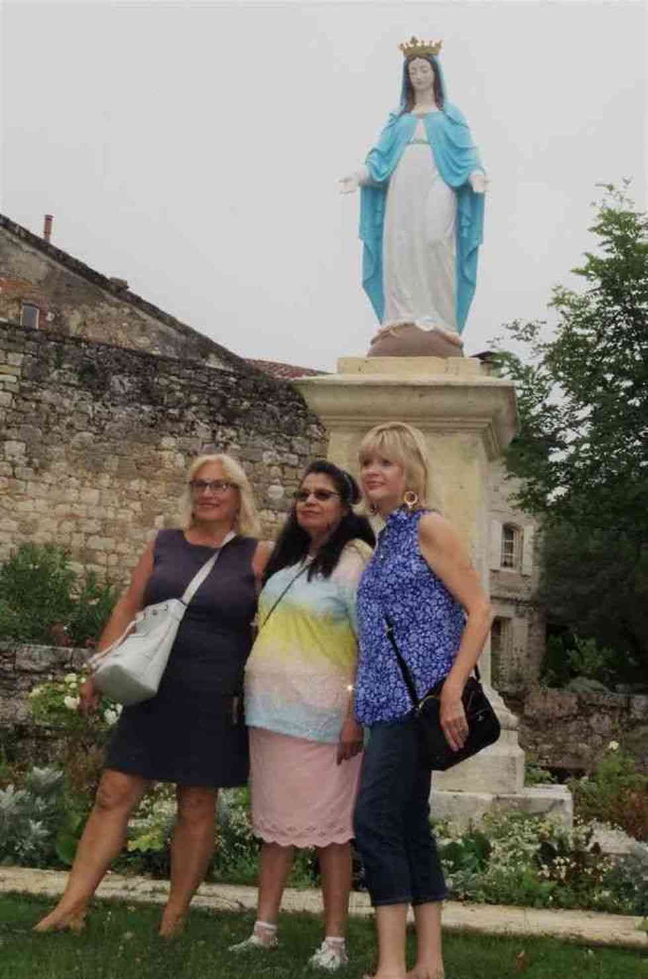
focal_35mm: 52
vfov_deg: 38.3
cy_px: 490
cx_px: 324
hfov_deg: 25.9
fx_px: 1411
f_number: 32
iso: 3200
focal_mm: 35
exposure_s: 1/180
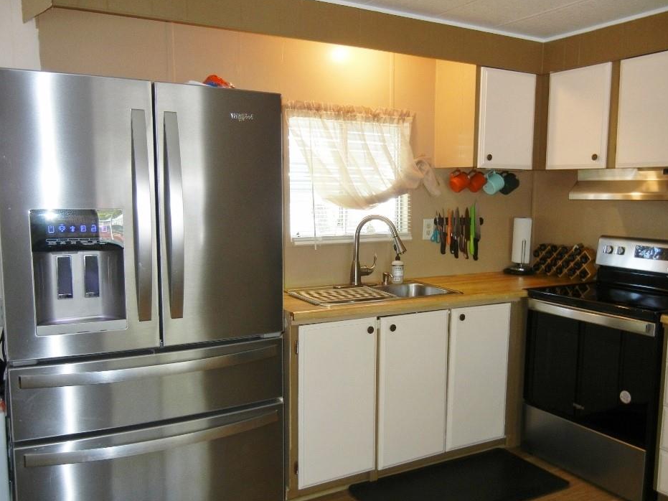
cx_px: 367
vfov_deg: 42.9
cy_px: 272
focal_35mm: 33
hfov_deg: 55.3
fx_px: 637
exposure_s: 1/30
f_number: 3.5
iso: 200
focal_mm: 5.4
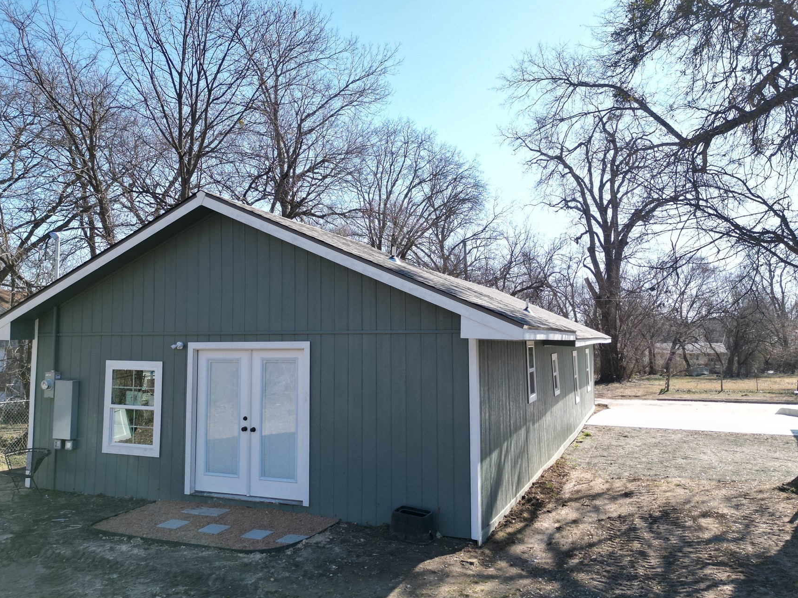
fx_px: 622
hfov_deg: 65.3
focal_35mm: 27
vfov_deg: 51.3
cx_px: 402
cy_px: 297
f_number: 1.7
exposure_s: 1/1600
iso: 120
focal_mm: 6.72
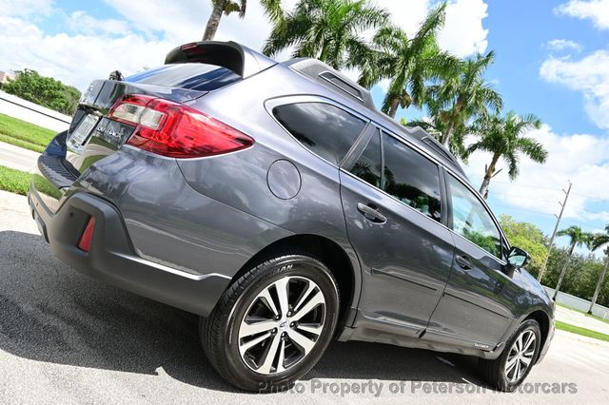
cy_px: 202
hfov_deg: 73.8
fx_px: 406
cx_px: 304
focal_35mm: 24
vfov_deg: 53.1
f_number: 7.1
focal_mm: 16
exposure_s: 1/200
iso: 100
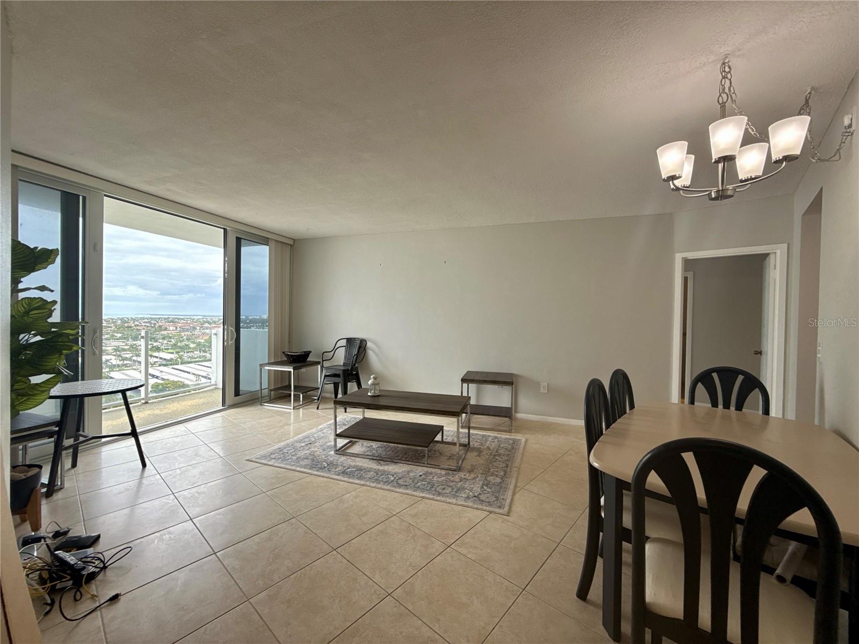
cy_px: 322
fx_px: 347
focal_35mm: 14
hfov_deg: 102.1
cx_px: 430
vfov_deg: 85.7
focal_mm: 2.22
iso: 64
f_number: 2.2
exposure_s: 1/149
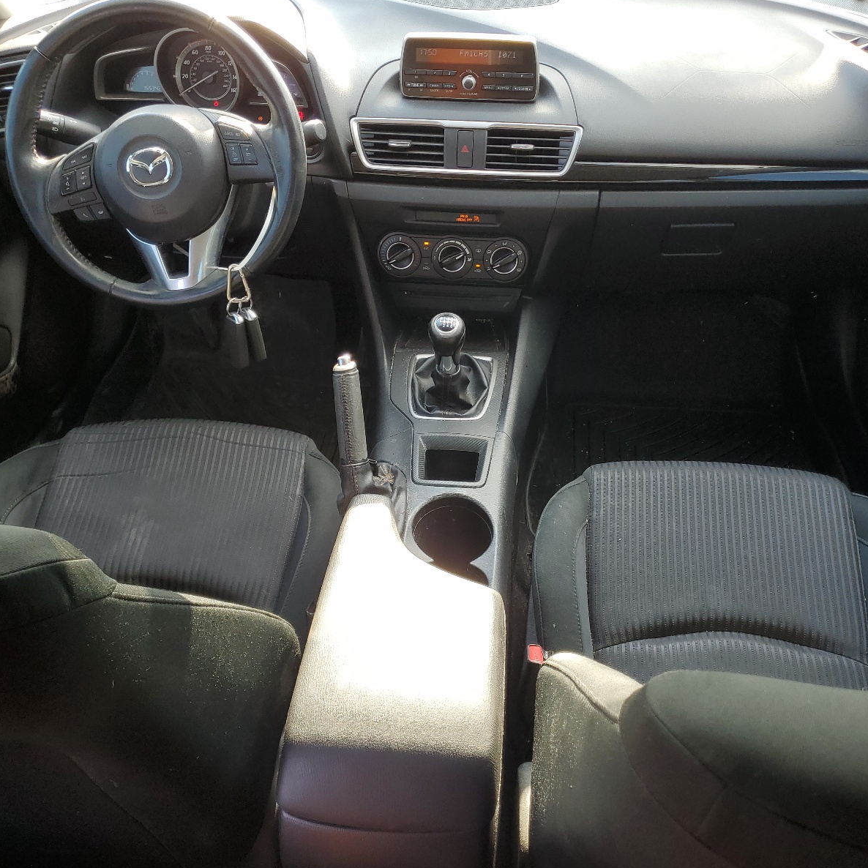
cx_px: 477
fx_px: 879
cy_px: 431
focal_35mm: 31
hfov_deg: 52.4
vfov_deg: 52.5
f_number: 1.5
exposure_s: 1/156
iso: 50
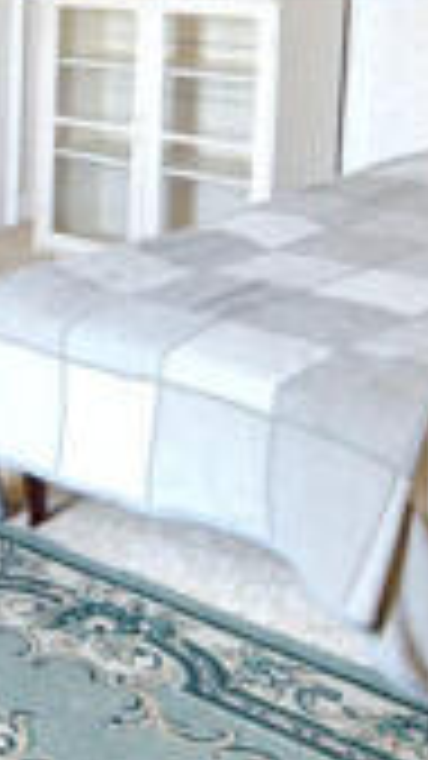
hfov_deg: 18.1
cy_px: 270
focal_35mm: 61
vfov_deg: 34.1
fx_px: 1231
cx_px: -162
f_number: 8
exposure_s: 1/15
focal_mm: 10
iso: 720
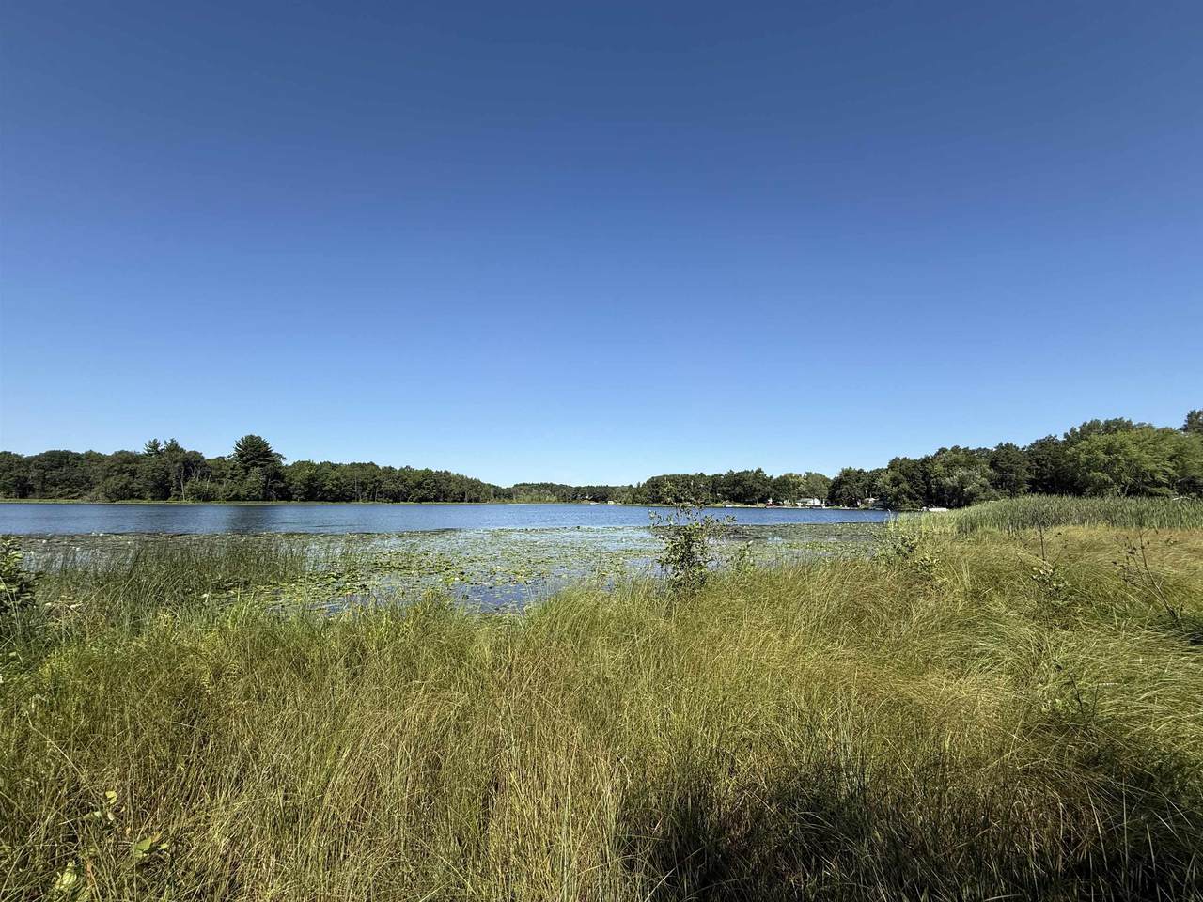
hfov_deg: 102.1
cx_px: 602
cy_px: 451
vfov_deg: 85.7
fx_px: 487
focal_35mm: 14
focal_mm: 2.22
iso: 50
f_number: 2.2
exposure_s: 1/2237
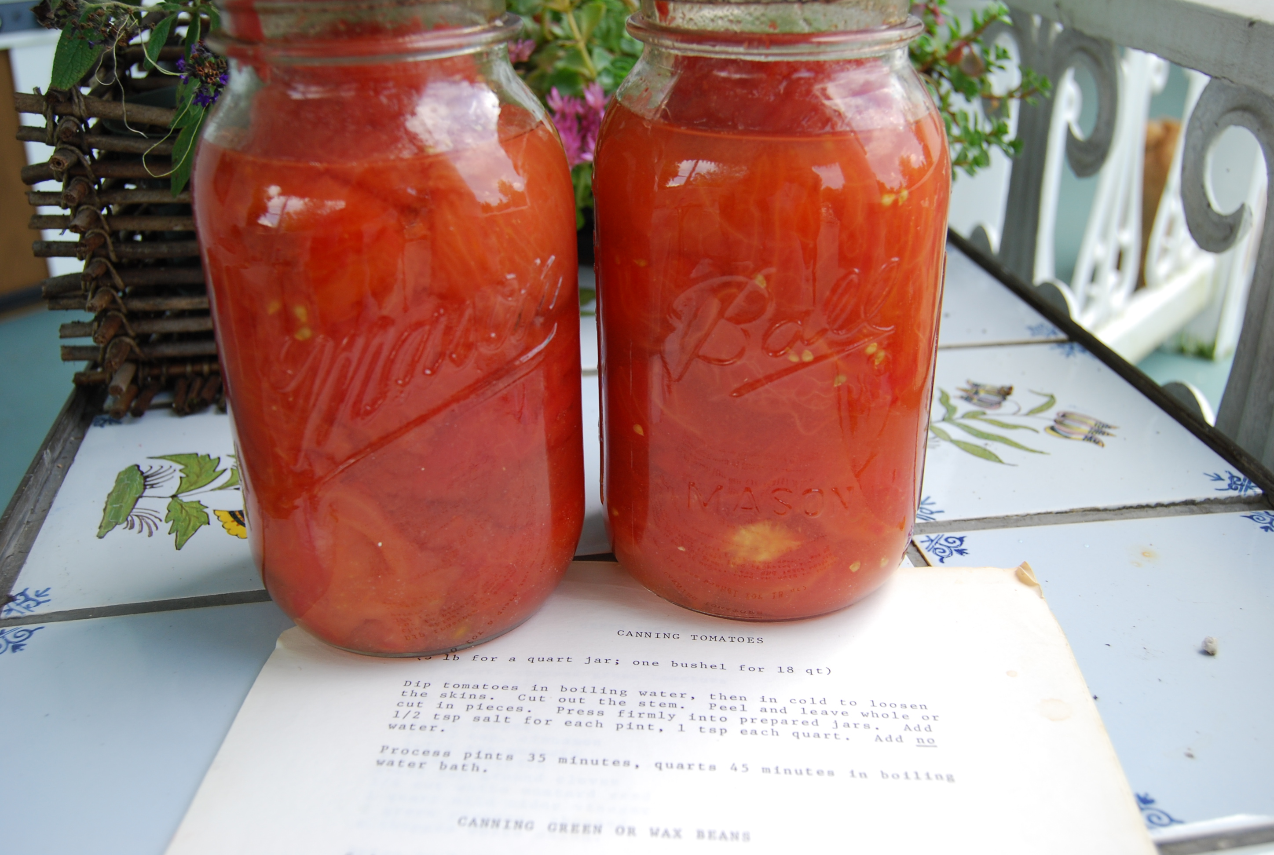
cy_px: 428
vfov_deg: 38.5
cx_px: 637
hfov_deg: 55.0
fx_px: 1223
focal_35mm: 34
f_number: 5
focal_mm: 23
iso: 200
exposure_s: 1/100
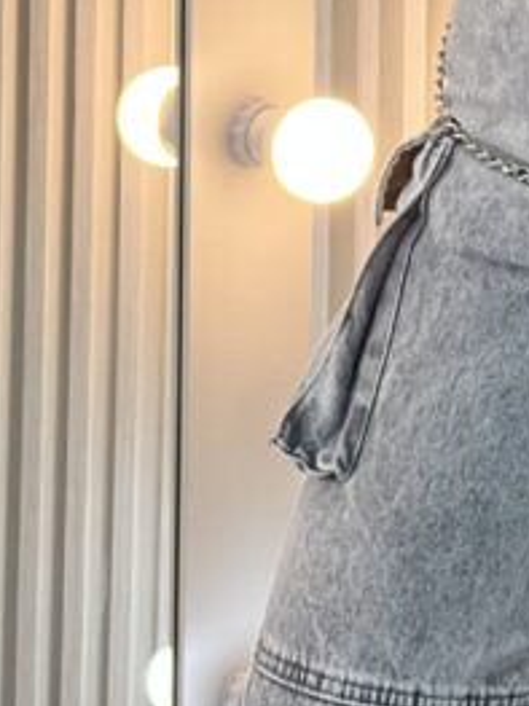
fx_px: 5567
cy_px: -391
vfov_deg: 7.1
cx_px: 712
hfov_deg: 5.4
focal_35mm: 273
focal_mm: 9
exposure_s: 1/120
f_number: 2.8
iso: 80
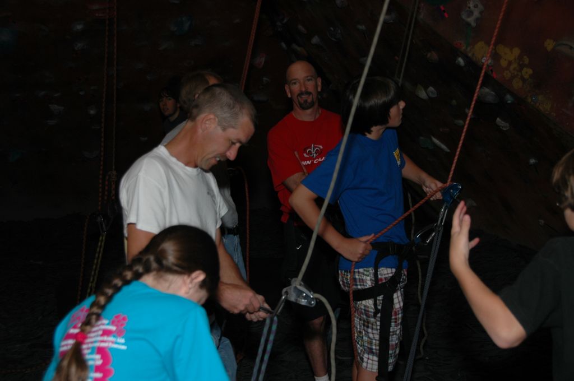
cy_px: 190
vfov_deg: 22.6
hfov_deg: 33.4
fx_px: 955
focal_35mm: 60
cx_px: 287
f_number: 4.5
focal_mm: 40
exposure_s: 1/60
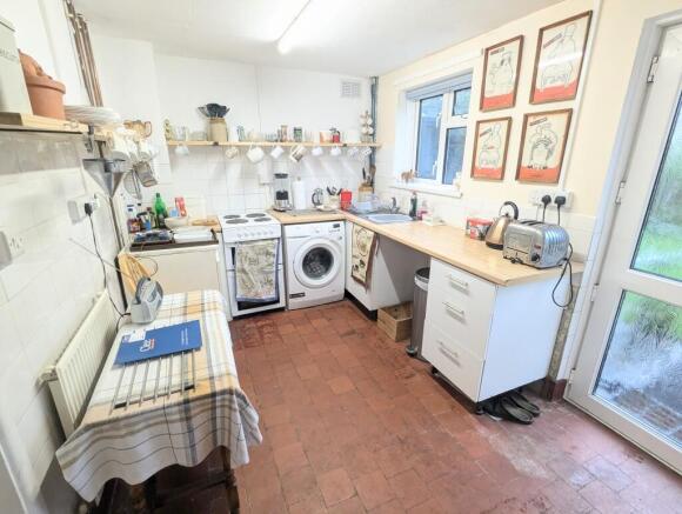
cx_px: 341
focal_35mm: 16
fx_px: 316
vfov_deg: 78.3
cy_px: 257
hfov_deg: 94.4
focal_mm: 2.35
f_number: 2.2
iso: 428
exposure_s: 1/100
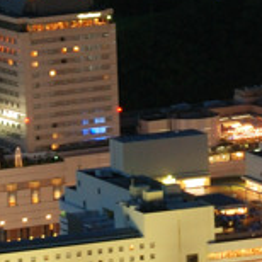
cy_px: 55
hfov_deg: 3.1
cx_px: 674
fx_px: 4717
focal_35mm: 551
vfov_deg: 3.2
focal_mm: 65
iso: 100
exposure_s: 2.5
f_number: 9
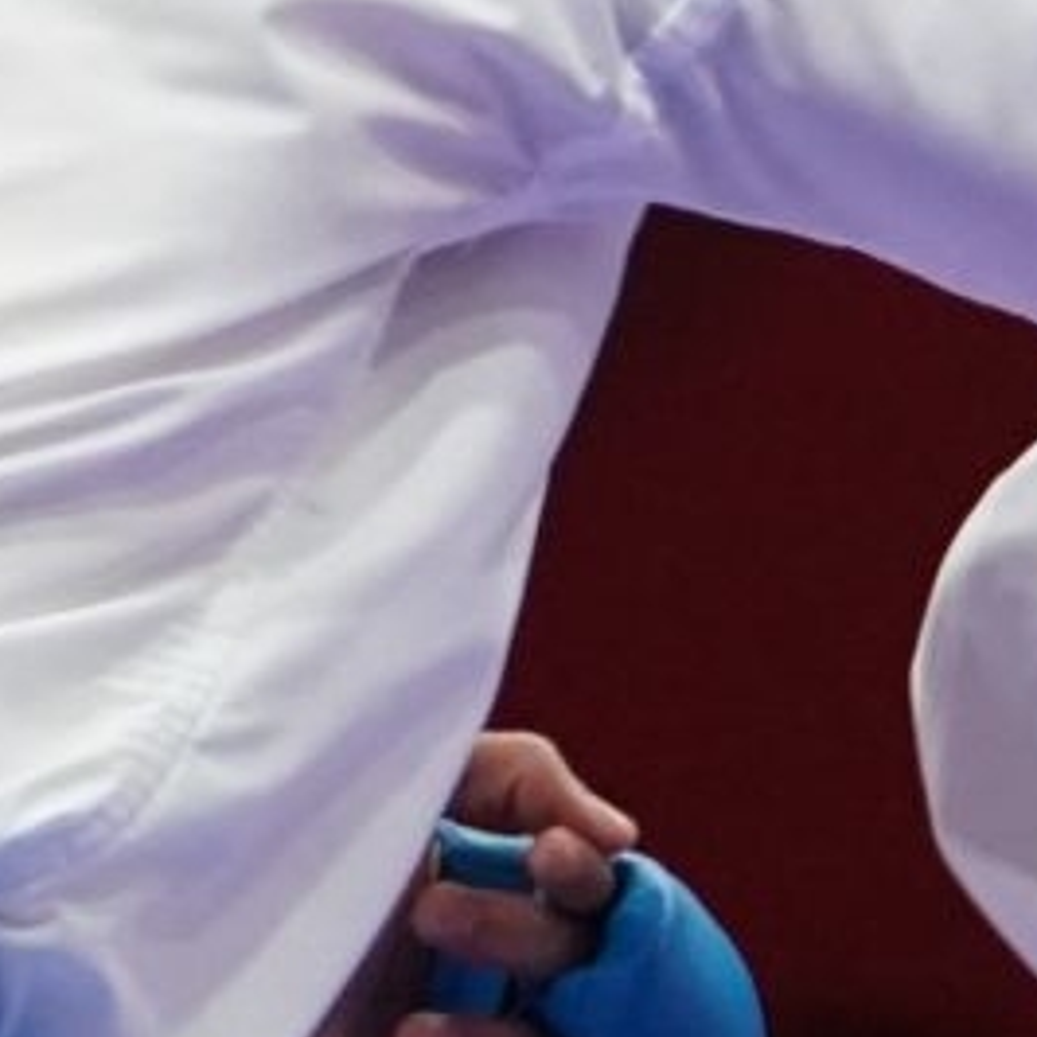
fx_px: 67413
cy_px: -764
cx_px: 1735
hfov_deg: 0.9
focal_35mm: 1989
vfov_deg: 0.9
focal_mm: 231
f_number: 4
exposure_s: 1/1000
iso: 3200
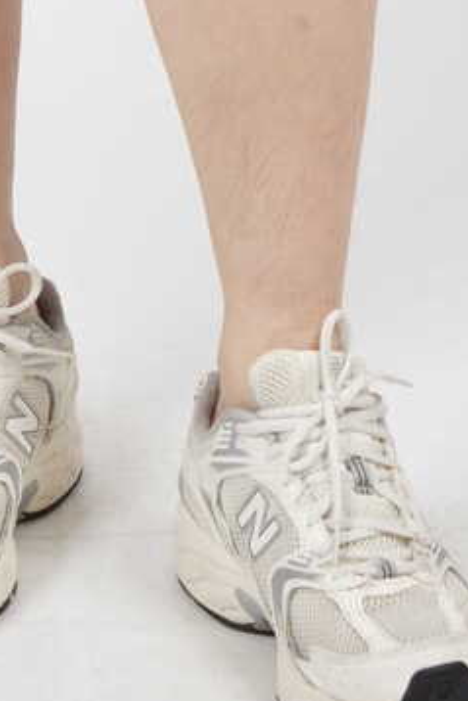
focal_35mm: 248
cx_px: 22
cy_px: -977
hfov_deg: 5.5
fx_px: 4831
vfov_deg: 7.7
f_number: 9
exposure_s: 1/160
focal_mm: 37
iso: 125
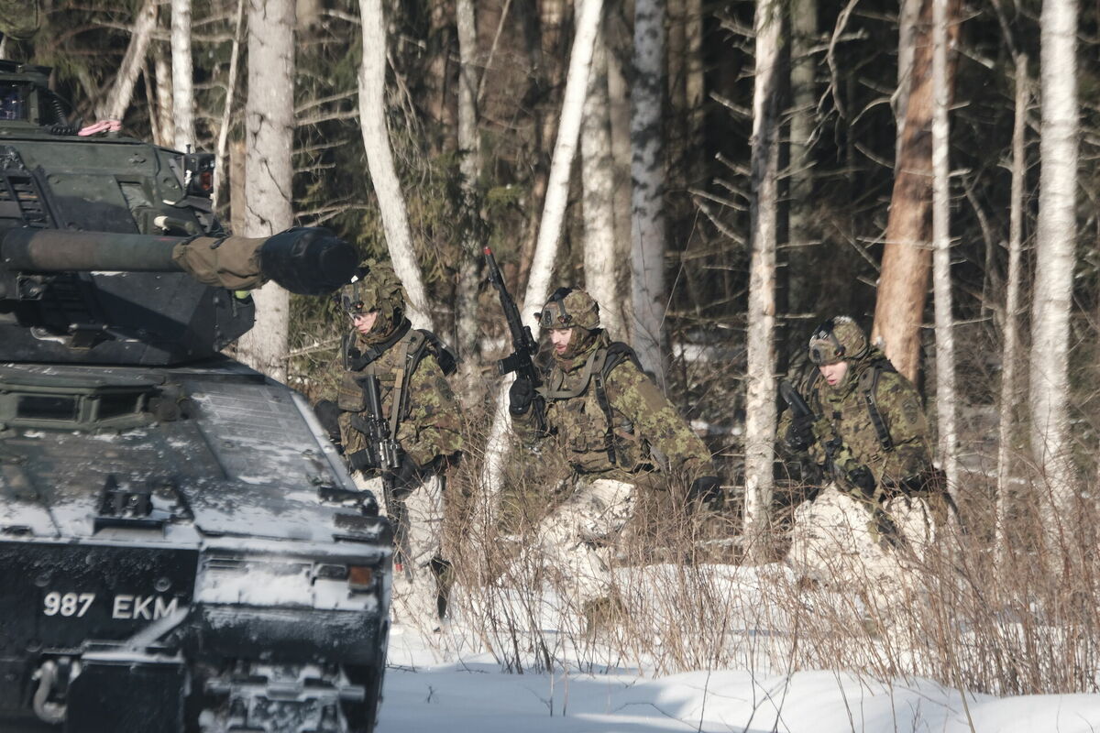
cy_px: 366
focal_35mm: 600
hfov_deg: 3.4
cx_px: 550
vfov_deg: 2.3
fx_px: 18332
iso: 400
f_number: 9
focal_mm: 400
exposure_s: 1/500
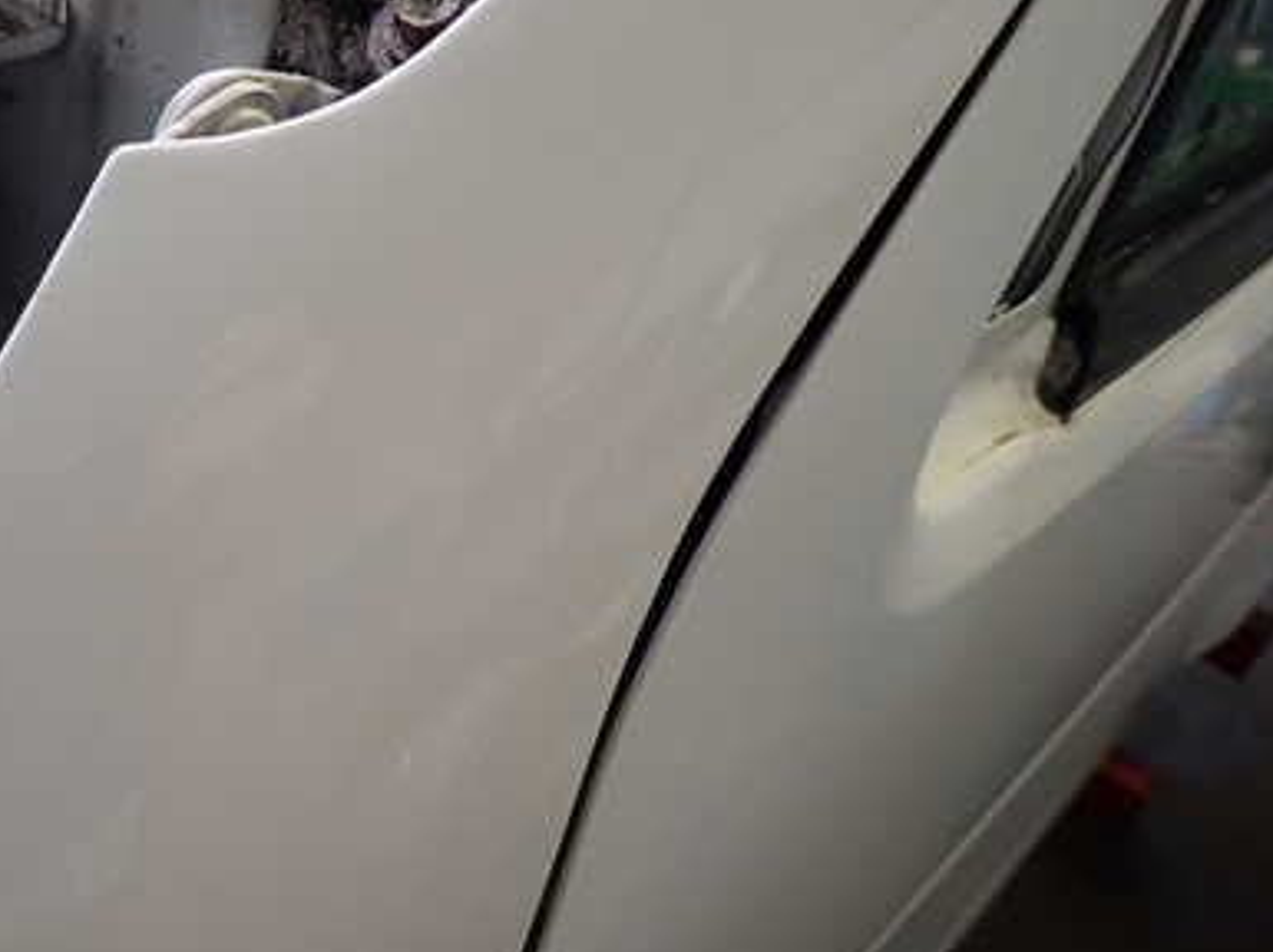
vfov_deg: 36.7
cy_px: 397
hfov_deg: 45.9
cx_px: 291
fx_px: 1433
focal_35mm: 39
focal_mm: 4.5
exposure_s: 1/60
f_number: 2
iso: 160
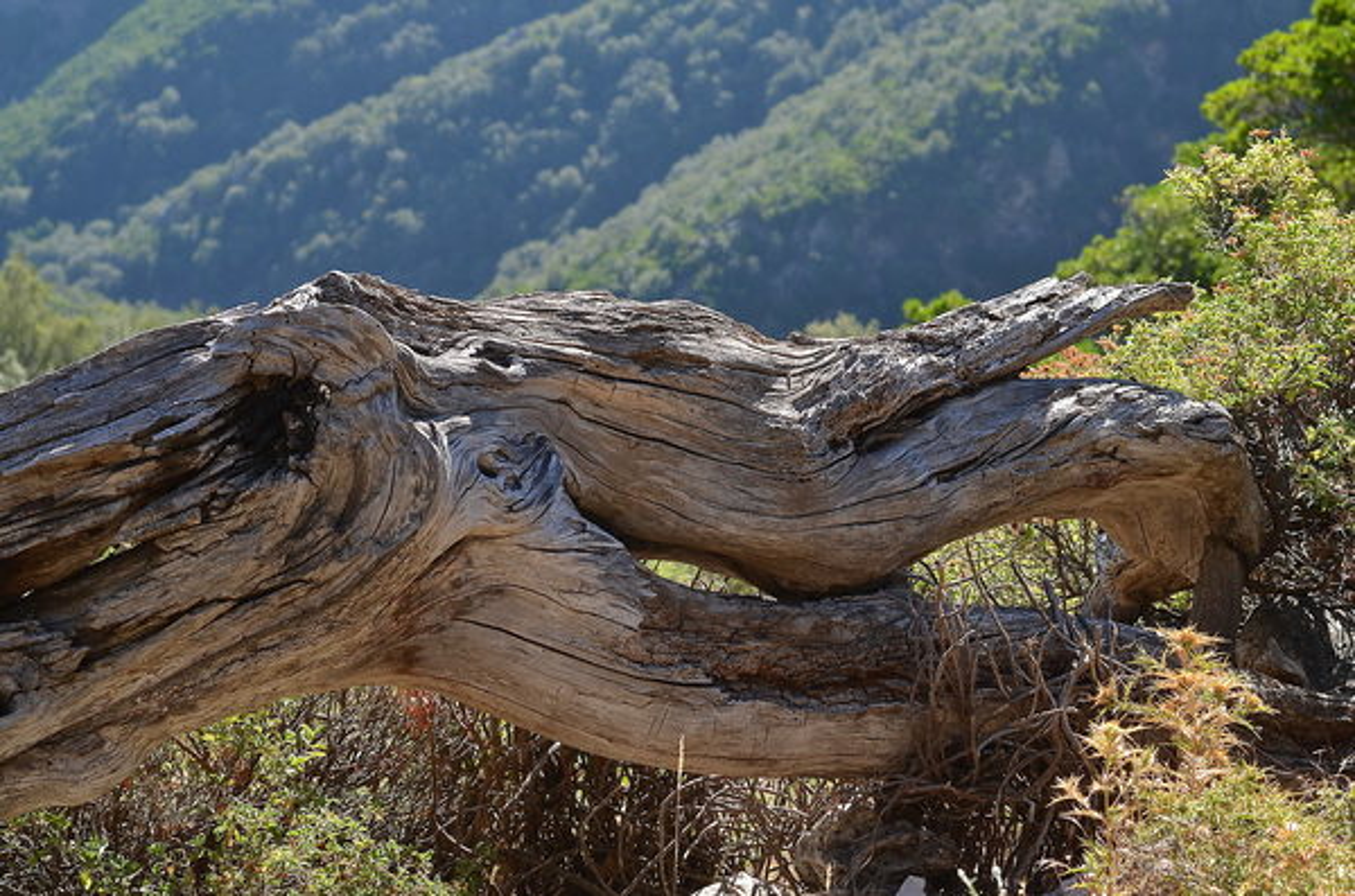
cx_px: 678
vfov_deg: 16.5
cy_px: 448
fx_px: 3098
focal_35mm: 82
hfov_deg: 24.7
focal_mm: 55
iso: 100
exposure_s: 1/200
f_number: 5.6
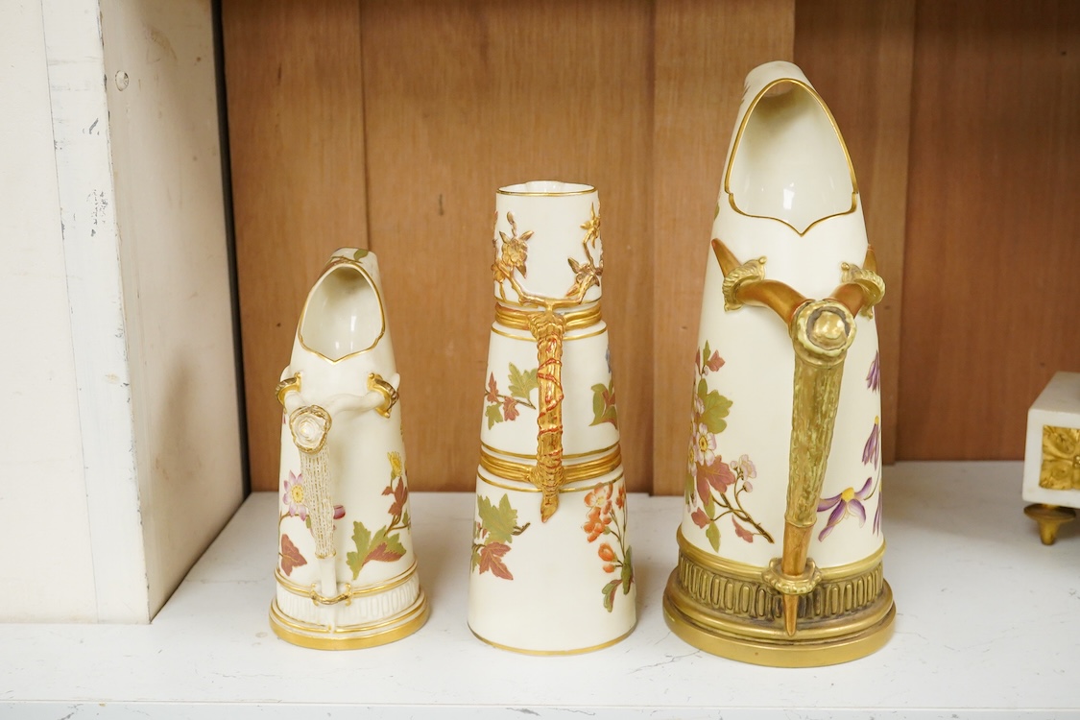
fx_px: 1350
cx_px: 540
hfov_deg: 43.6
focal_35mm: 45
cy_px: 360
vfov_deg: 29.9
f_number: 9
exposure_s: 1/160
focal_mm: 30
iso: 2500
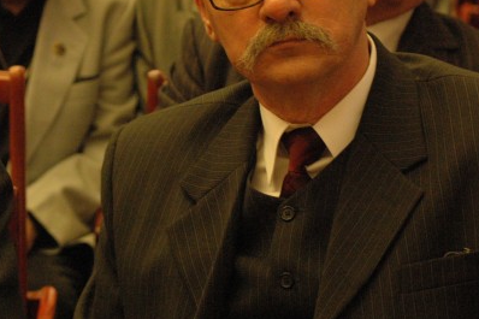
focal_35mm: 211
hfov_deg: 9.7
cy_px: 58
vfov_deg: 6.5
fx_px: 2806
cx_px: 35
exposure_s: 1/60
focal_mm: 70
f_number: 4.5
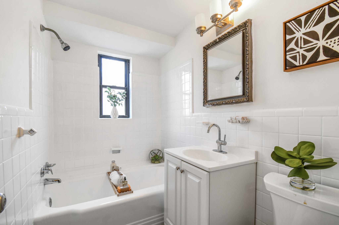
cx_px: 170
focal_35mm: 15
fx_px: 141
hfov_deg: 100.4
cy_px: 112
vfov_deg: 77.3
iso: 200
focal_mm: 10
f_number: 8
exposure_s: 1/5
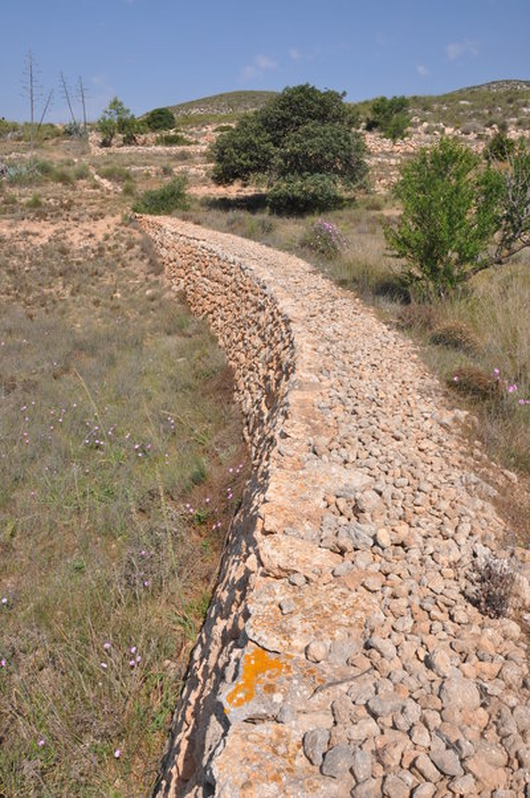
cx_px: 265
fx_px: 598
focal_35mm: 27
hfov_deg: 47.8
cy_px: 399
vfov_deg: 67.4
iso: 200
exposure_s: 1/200
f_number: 14
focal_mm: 18
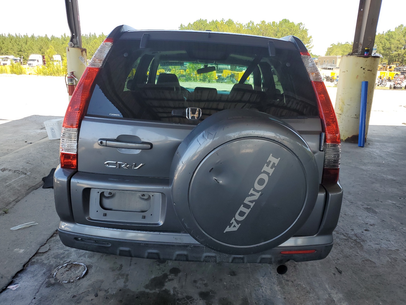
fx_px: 305
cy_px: 152
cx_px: 203
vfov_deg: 53.1
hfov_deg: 67.3
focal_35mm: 26
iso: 50
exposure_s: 1/556
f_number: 1.5
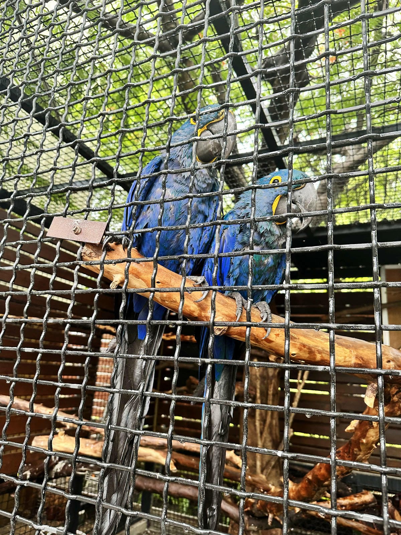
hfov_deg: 56.8
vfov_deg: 71.6
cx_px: 200
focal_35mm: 24
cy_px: 268
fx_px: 371
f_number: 1.78
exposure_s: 1/121
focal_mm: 6.86
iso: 125
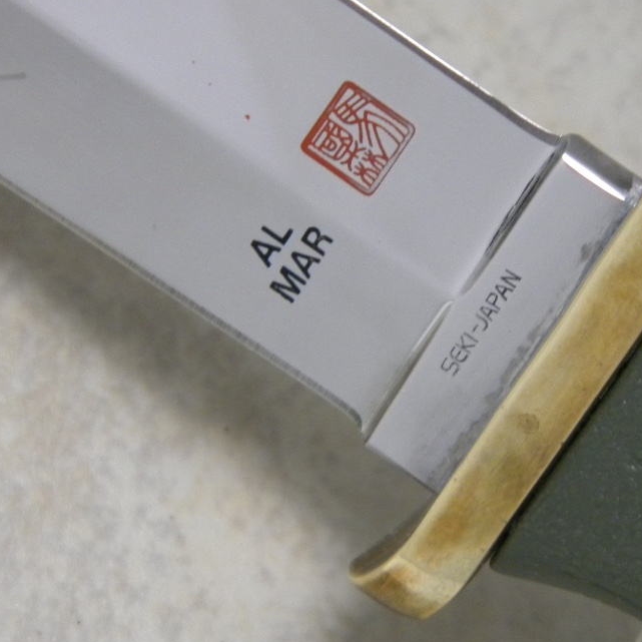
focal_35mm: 204
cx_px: 463
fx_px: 4280
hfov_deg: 8.6
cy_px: 342
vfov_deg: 8.6
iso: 400
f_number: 5
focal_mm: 26.8
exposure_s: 1/21.1
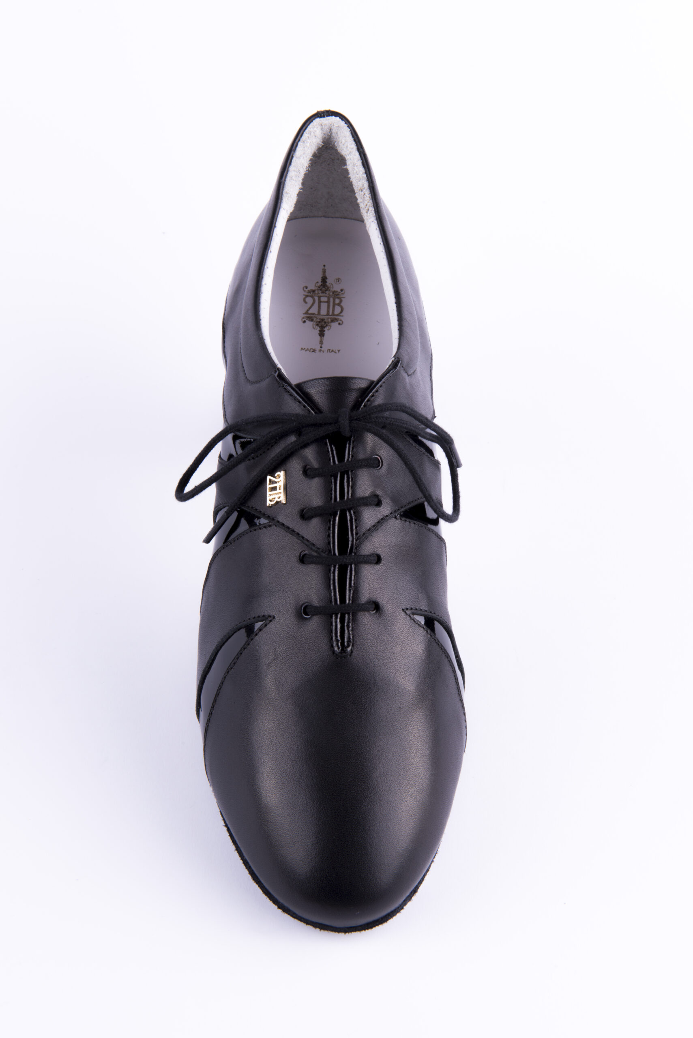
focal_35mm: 56
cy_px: 519
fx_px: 1615
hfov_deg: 24.2
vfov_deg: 35.6
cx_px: 346
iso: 100
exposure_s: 1/125
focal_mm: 56
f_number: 18
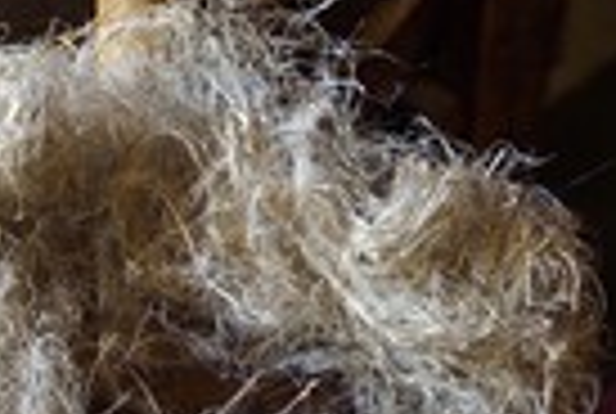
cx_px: -175
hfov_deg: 17.4
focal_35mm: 110
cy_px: 562
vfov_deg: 12.1
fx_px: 1886
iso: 800
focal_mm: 36
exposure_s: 1/20
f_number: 5.6
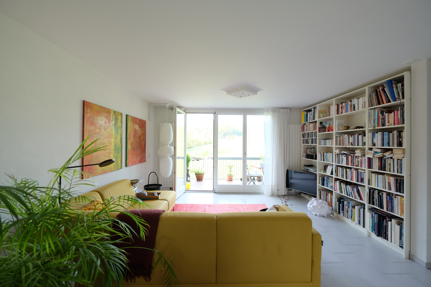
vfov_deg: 77.3
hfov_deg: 100.4
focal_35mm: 15
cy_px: 144
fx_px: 180
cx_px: 216
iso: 400
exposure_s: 1/38
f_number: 4
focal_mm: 10
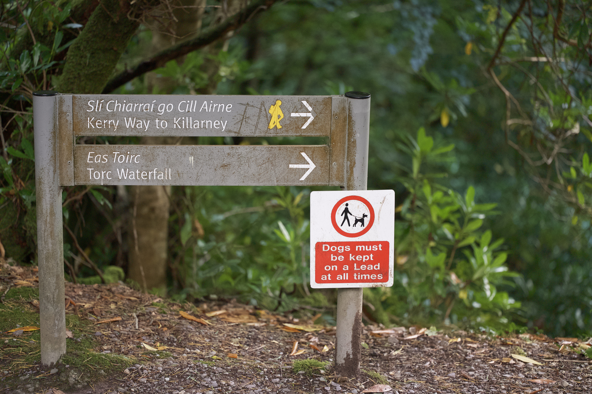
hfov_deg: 19.5
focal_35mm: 105
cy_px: 197
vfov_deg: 13.0
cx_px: 296
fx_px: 1725
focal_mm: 105
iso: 2500
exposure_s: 1/320
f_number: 2.8
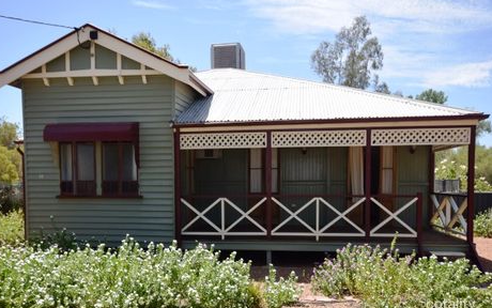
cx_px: 242
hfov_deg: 69.3
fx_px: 356
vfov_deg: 46.8
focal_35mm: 27
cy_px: 159
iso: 100
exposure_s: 1/200
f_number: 8
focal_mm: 17
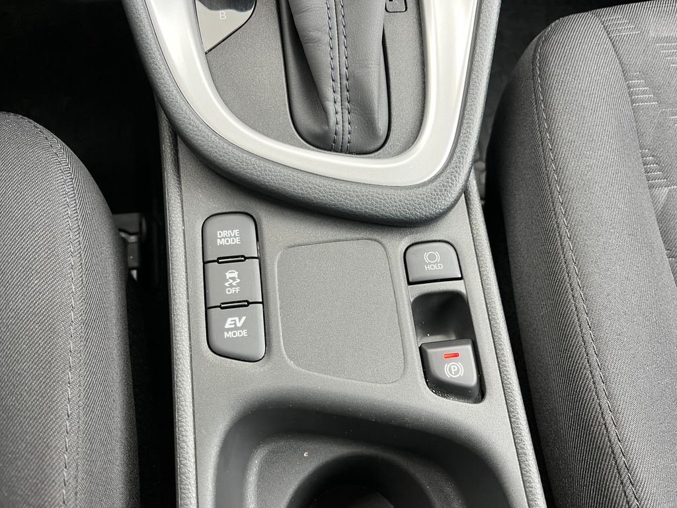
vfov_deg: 53.1
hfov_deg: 67.3
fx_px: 508
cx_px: 338
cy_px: 254
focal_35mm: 26
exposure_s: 1/54
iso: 125
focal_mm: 5.1
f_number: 1.6
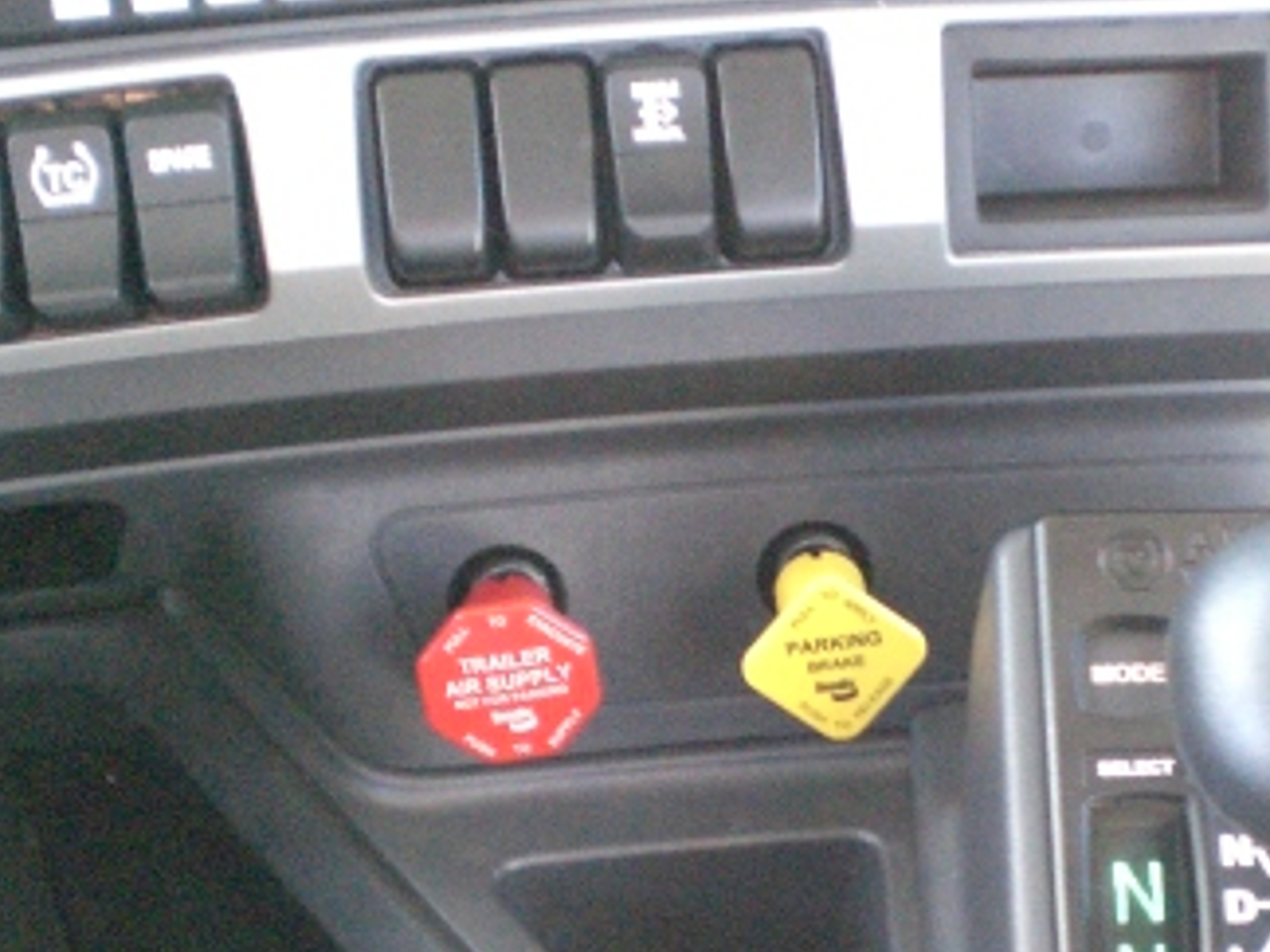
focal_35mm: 75
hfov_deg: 25.4
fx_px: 2752
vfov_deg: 19.6
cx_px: 1074
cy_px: 607
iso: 800
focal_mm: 6.3
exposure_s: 1/60
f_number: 3.1
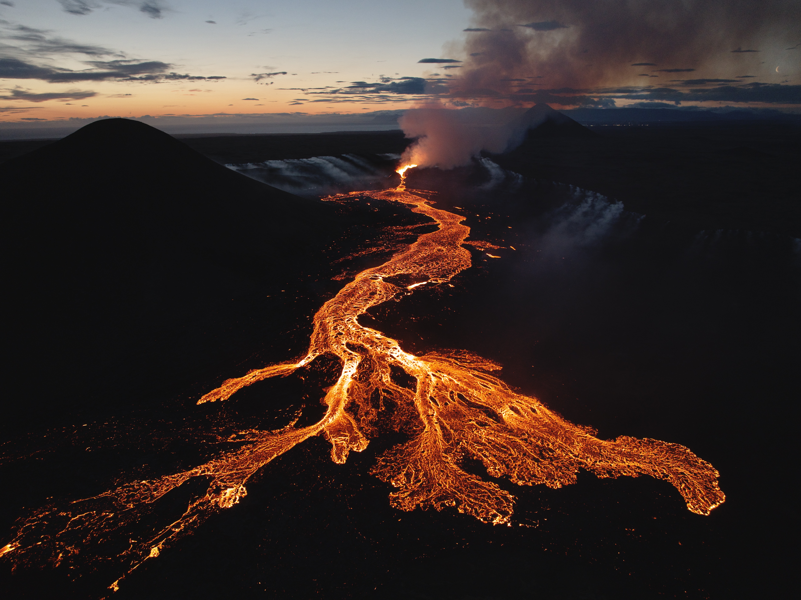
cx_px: 400
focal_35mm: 24
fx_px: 555
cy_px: 300
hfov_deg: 71.6
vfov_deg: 56.8
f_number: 2.8
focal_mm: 12.29
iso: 430
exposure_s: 1/15
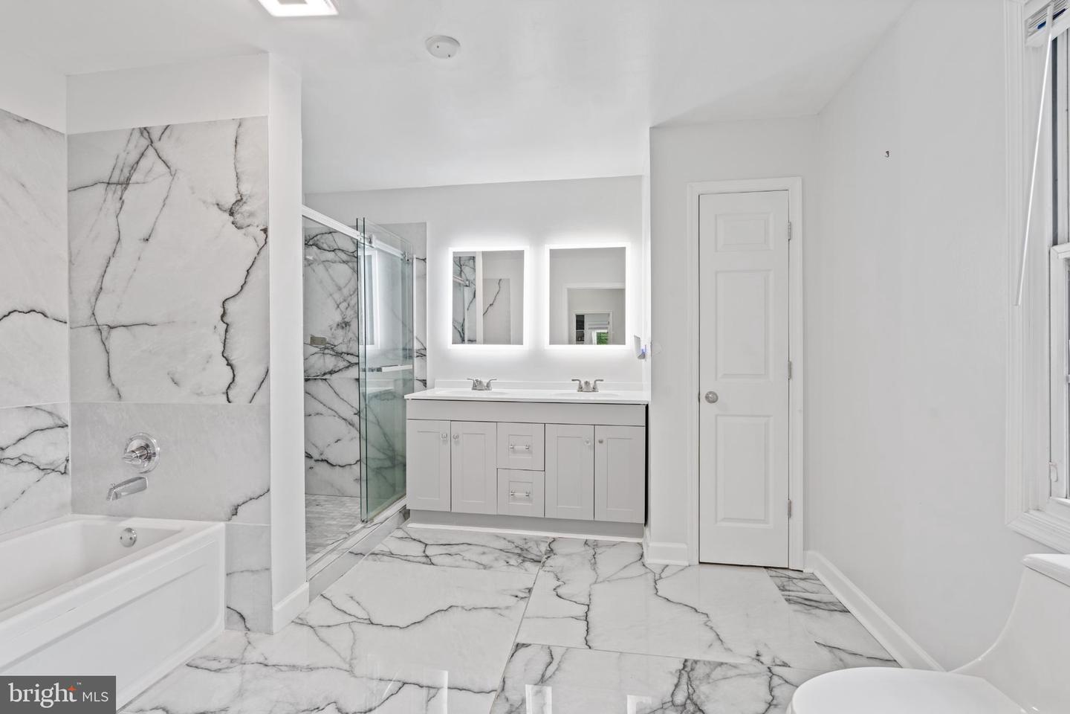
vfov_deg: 73.7
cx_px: 535
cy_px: 357
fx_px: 476
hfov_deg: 96.7
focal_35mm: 16
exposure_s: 1/1.67
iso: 200
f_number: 8
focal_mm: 16
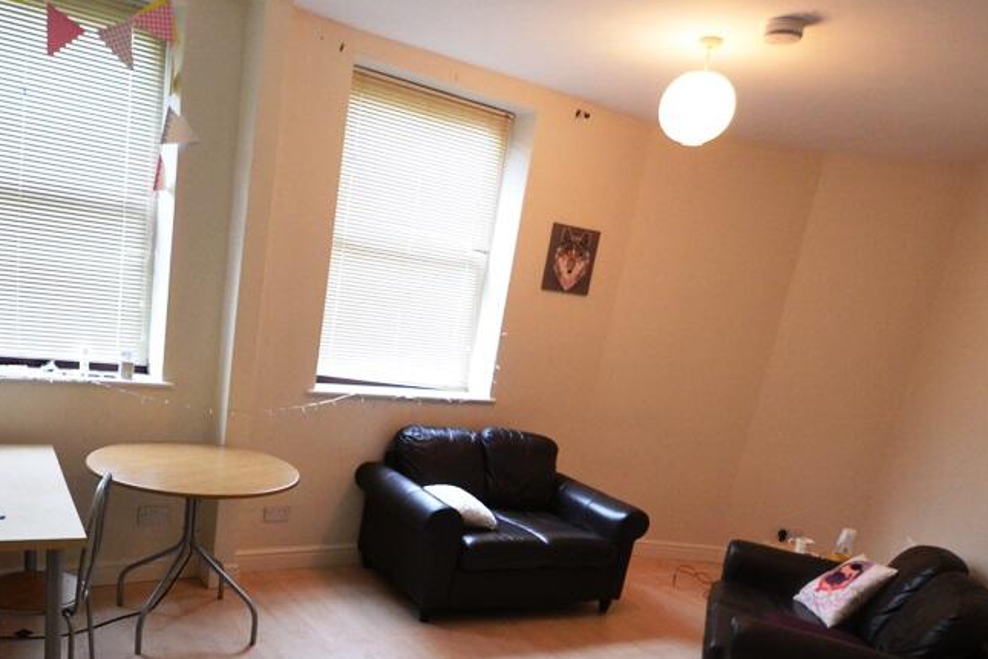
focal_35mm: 27
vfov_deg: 45.3
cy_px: 514
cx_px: 386
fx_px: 752
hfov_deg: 65.9
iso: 2000
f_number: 3.5
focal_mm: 11.5
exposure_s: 1/60
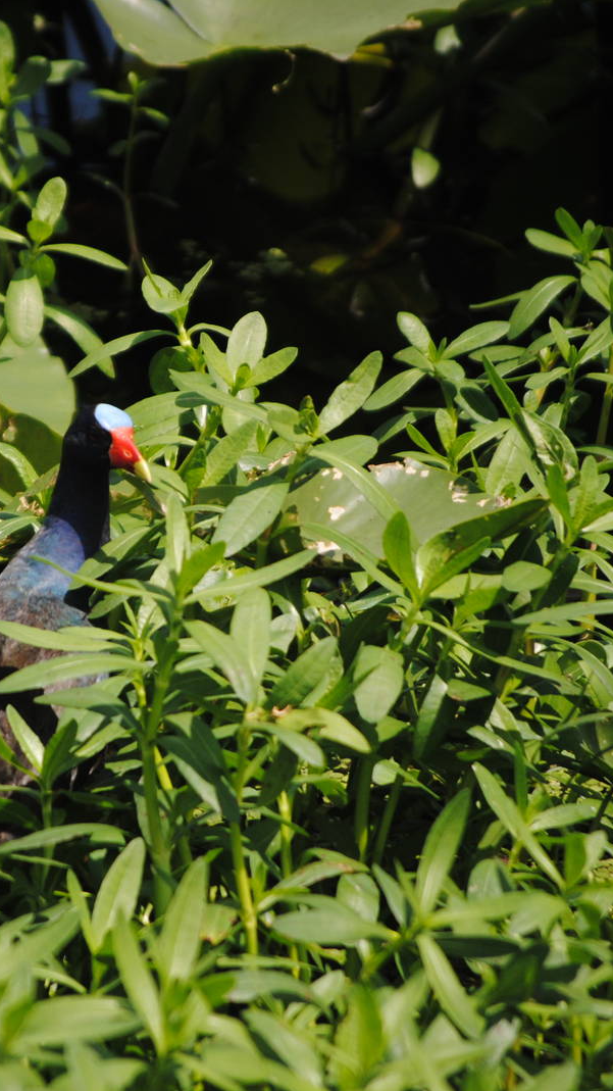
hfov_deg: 2.6
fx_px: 13616
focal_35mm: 471
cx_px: 109
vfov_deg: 4.6
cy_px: 546
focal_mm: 200
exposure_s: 1/800
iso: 200
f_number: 5.6
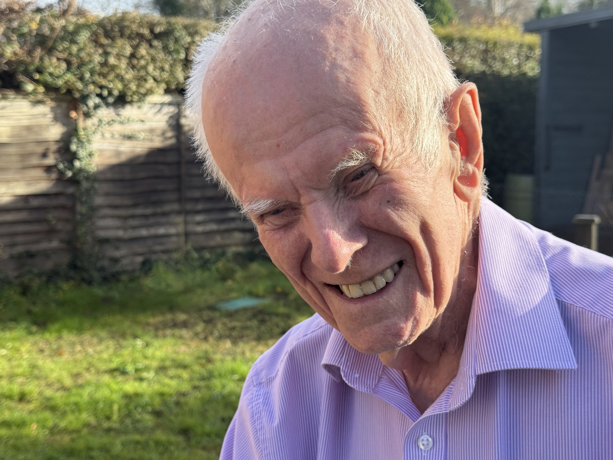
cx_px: 306
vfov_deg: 30.3
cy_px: 230
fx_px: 850
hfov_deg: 39.7
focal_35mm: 48
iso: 100
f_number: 1.78
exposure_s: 1/1456
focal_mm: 6.76
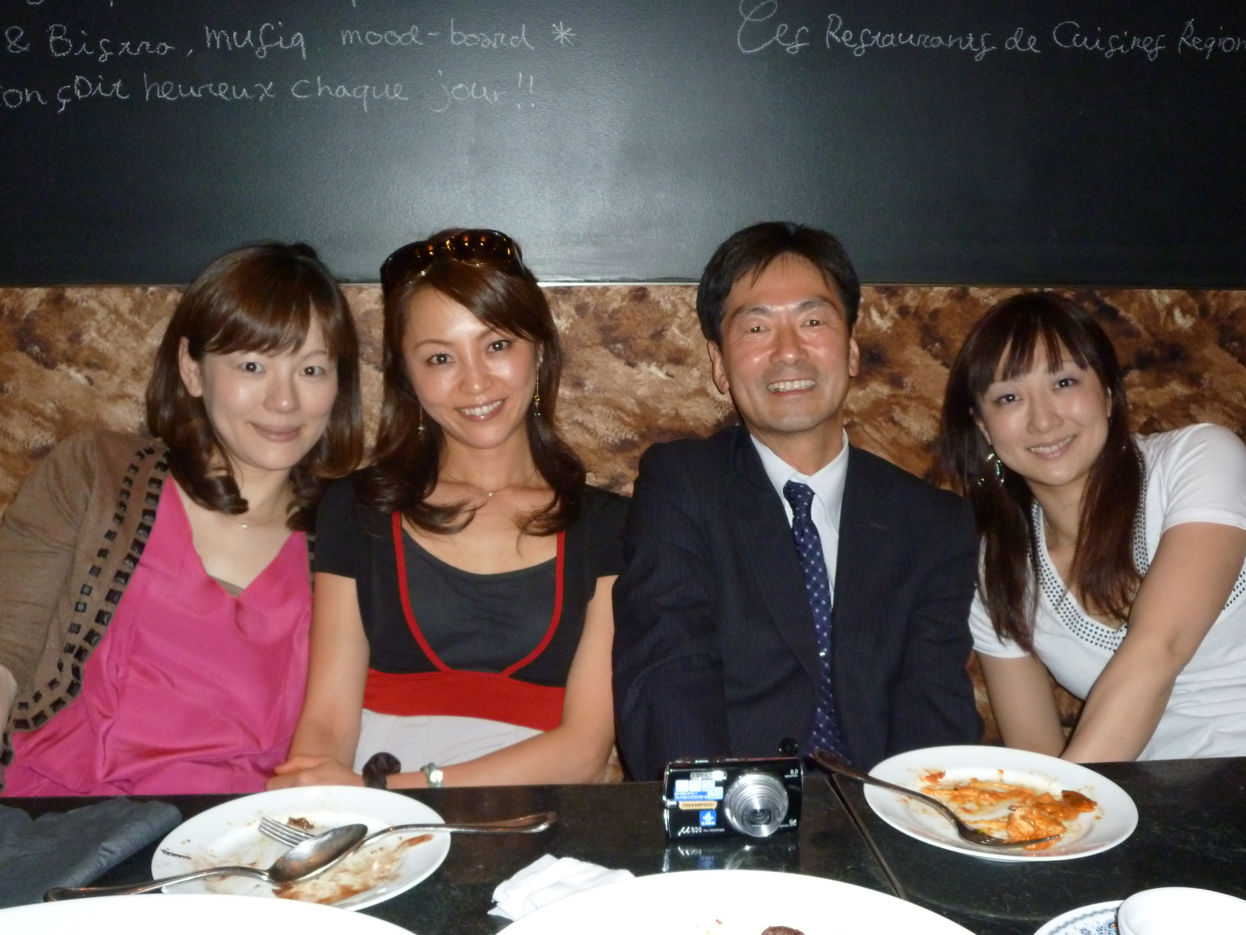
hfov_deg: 51.4
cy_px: 468
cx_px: 623
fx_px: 1296
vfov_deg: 39.7
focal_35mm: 36
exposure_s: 1/30
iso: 400
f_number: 3.3
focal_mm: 6.3
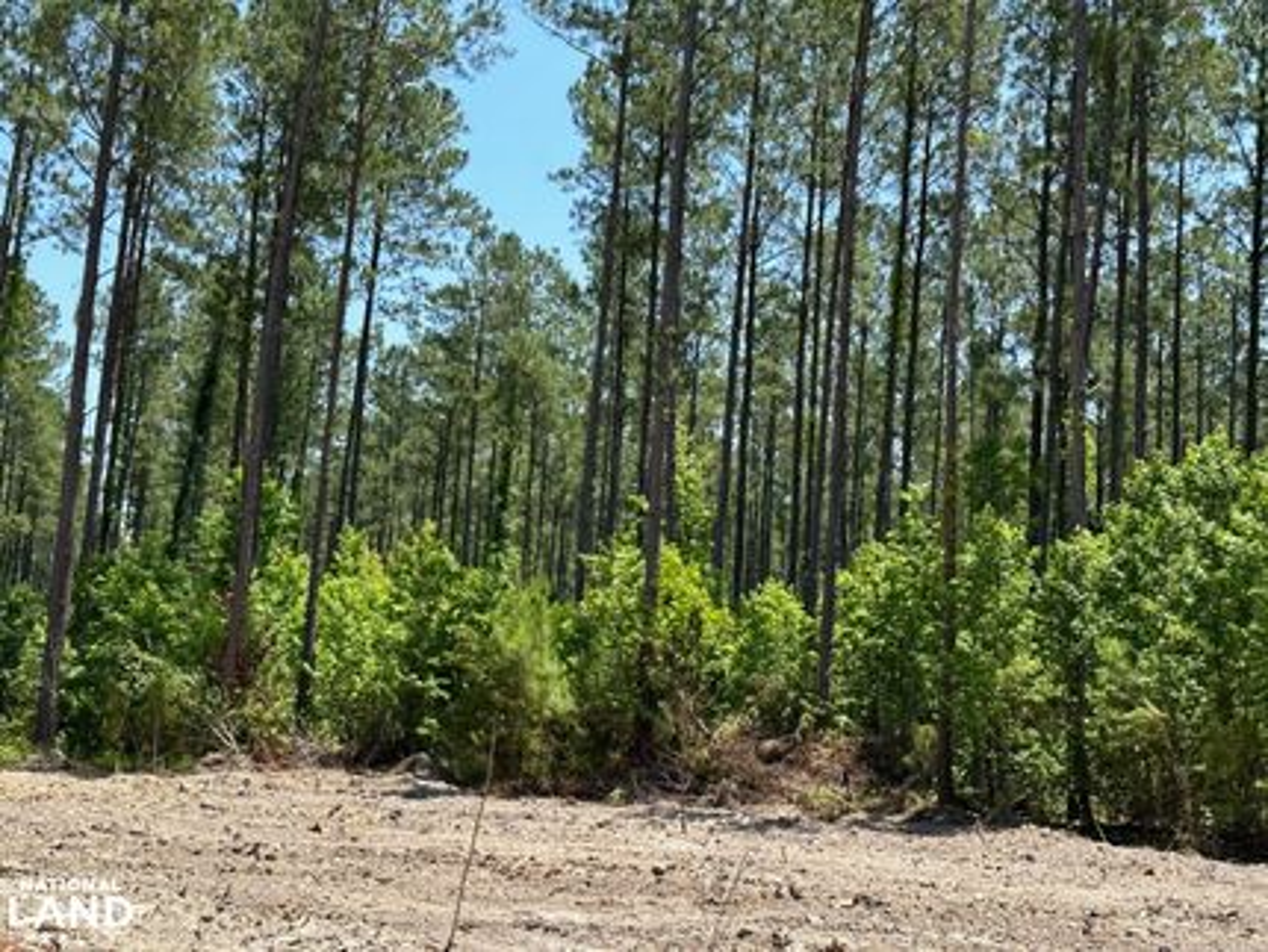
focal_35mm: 48
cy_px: 476
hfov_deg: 39.6
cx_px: 634
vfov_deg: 30.3
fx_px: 1759
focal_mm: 6.86
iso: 64
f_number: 1.78
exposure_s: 1/1376
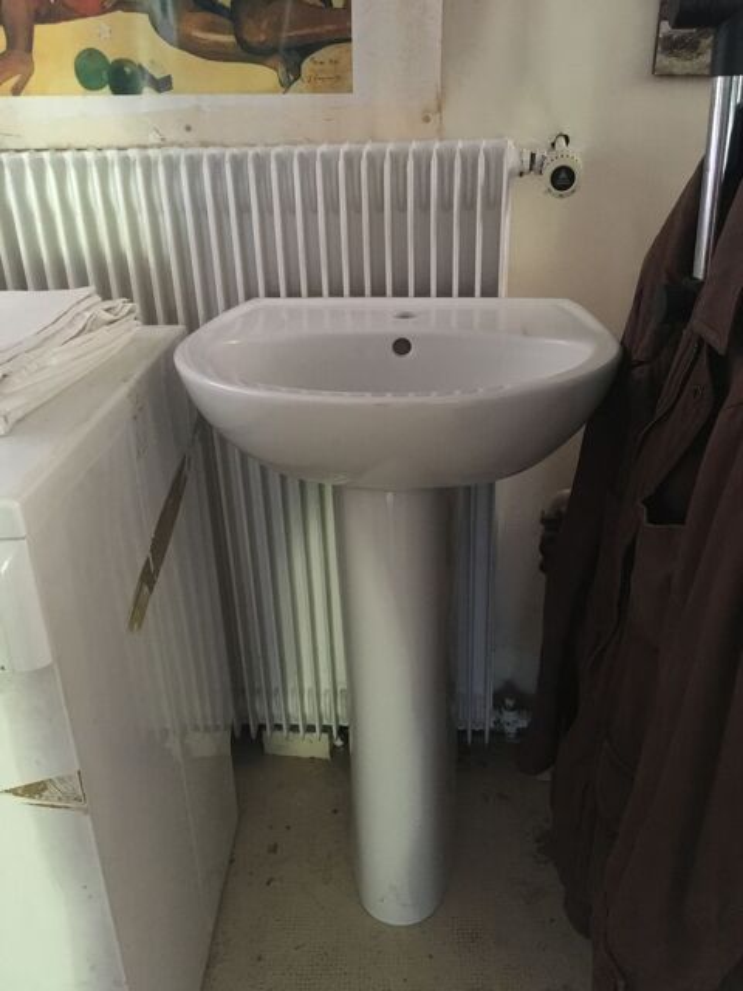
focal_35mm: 29
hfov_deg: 48.2
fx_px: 830
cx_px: 372
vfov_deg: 61.7
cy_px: 496
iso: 500
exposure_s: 1/17
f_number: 2.2
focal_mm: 4.15
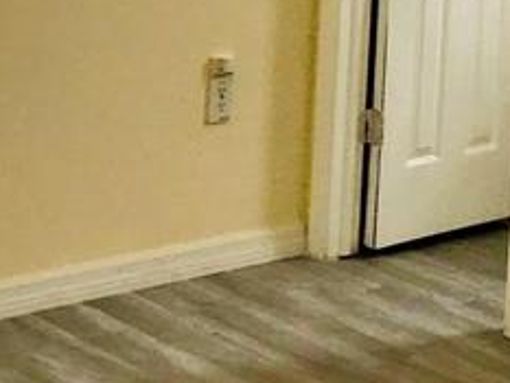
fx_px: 1813
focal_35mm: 123
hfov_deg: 16.0
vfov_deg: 11.6
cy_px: -155
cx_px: 206
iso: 20
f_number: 1.8
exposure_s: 1/269
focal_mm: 3.99
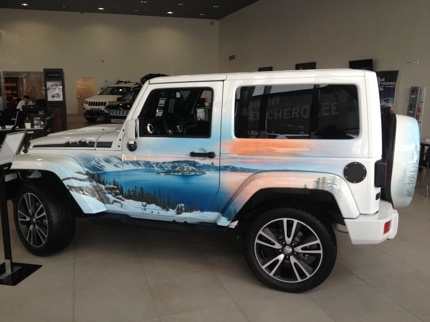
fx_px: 435
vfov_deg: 40.7
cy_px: 161
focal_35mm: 35
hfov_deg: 52.6
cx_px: 215
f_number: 2.4
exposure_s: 1/120
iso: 100
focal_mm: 4.28
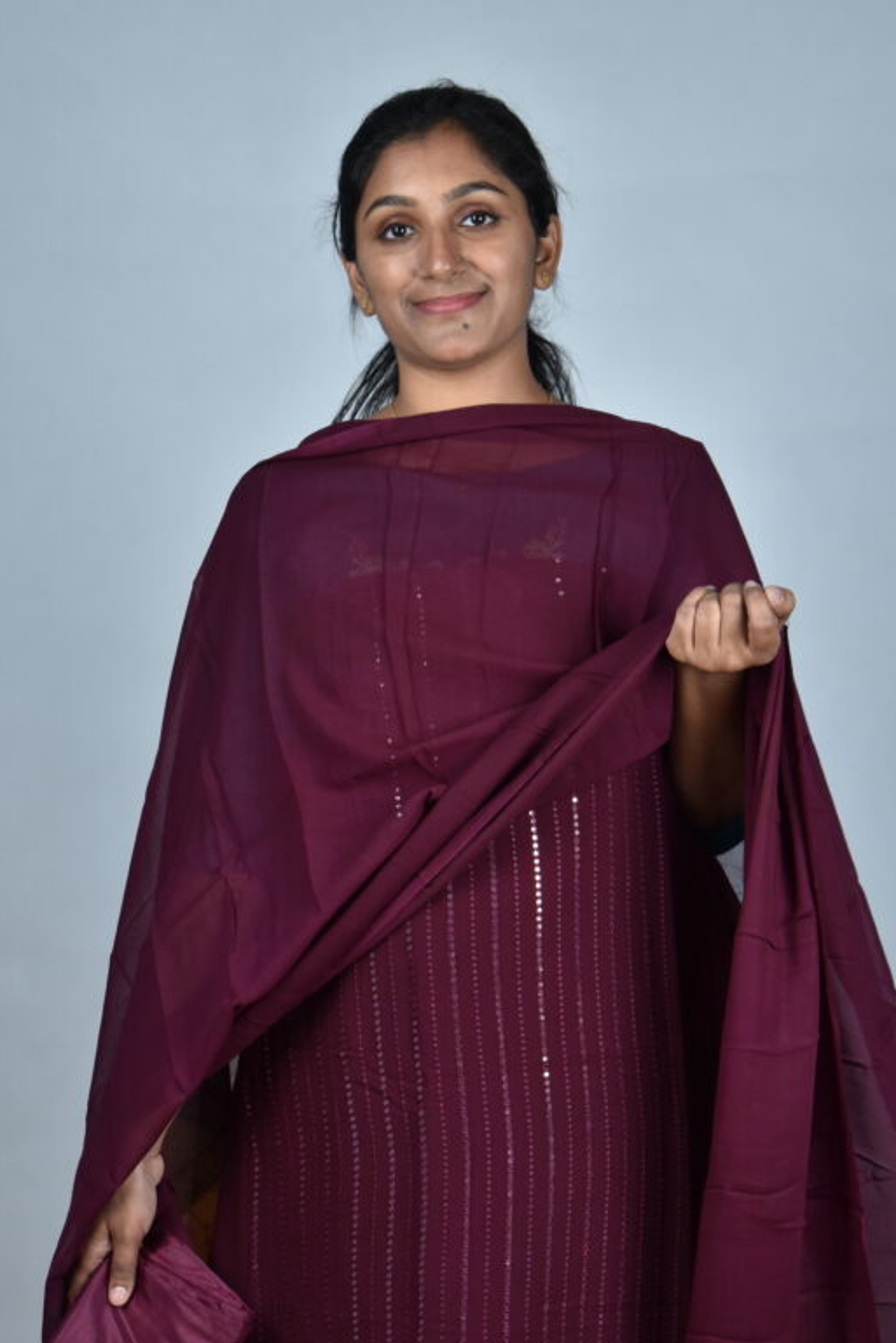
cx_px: 419
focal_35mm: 97
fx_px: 3604
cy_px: 730
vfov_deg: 21.1
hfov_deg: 14.2
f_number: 5.6
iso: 400
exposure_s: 1/60
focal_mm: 55
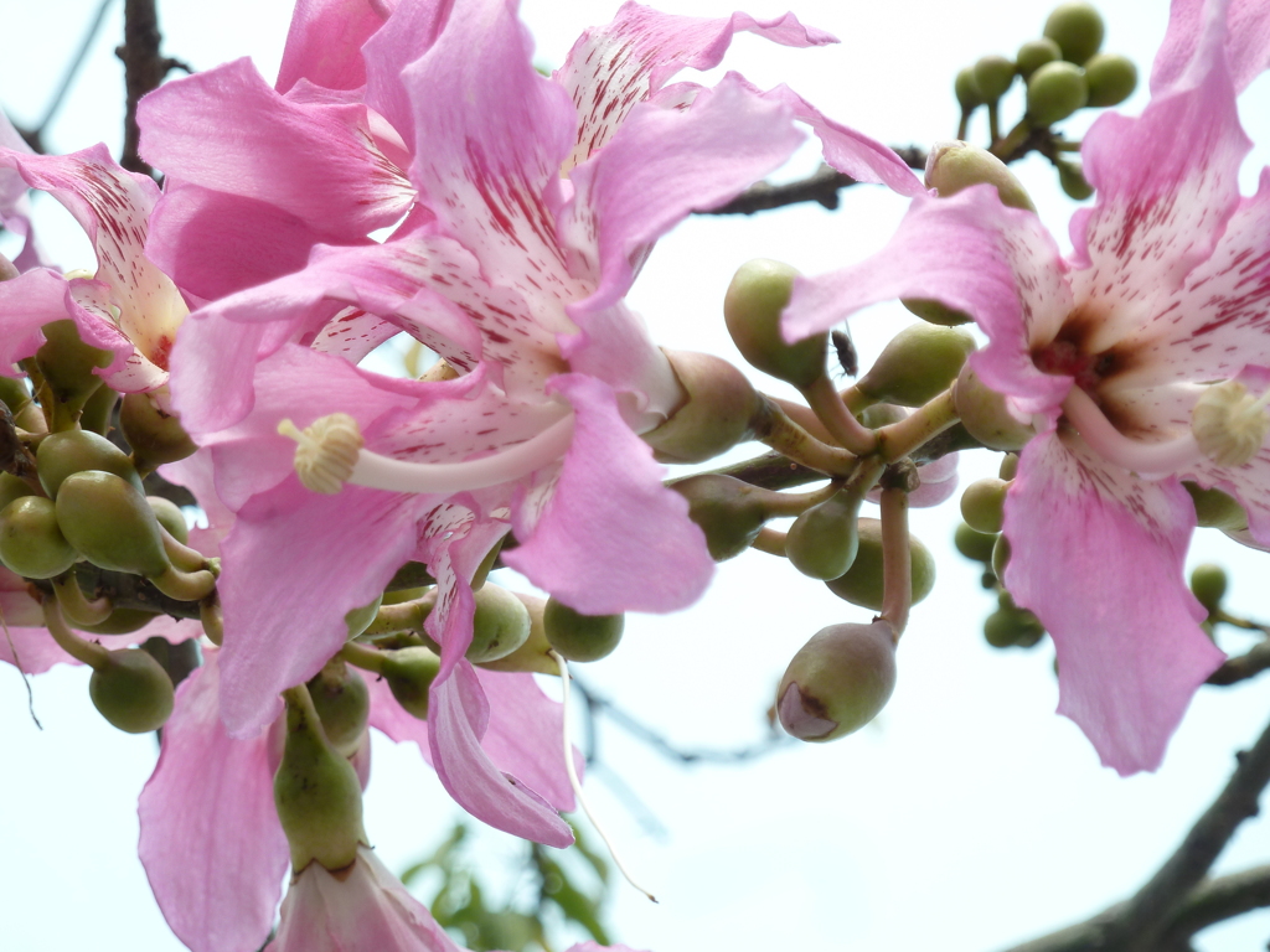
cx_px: 635
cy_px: 476
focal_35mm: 147
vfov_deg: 10.1
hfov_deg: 13.4
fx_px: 5393
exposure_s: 1/200
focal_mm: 24.1
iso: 80
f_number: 4.5
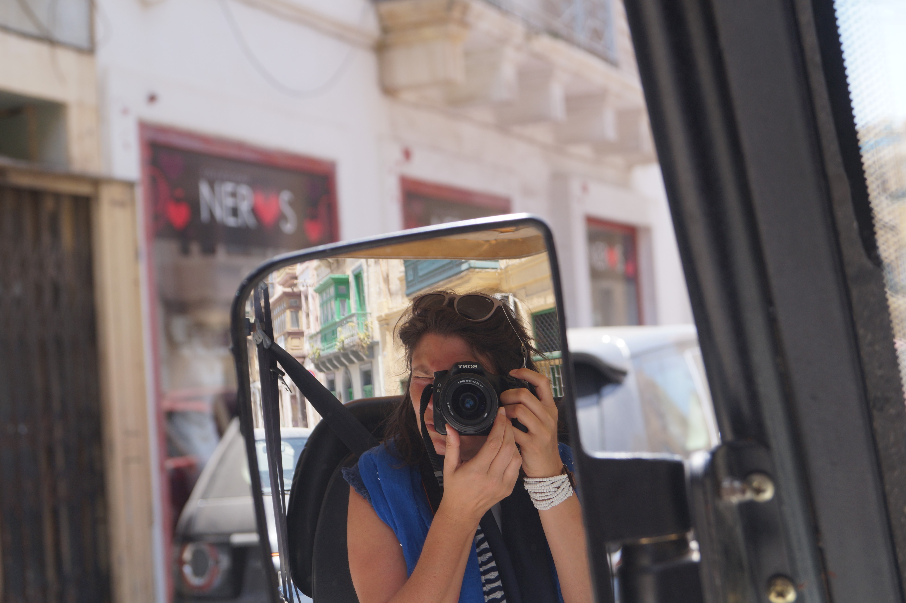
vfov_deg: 22.6
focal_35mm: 60
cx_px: 453
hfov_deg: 33.4
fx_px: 1509
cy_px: 302
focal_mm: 40
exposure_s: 1/125
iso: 100
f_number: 6.3
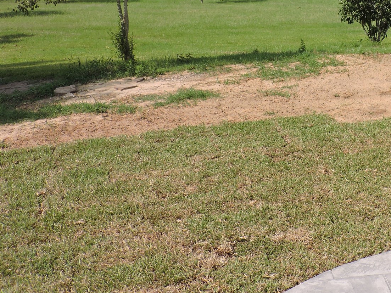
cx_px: 352
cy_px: 24
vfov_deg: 27.0
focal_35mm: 52
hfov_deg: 34.7
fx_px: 587
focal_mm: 5
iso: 100
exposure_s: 1/1000
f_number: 3.4
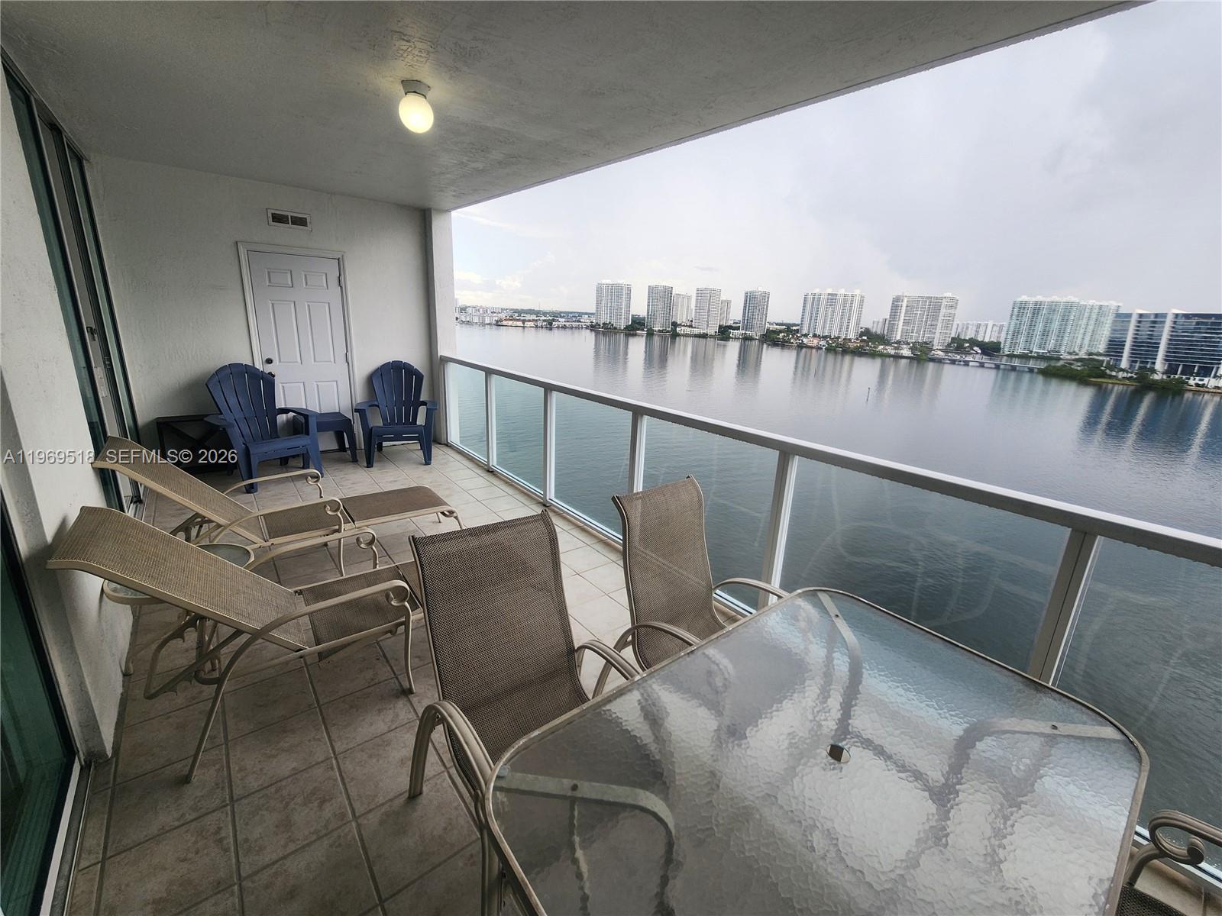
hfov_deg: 106.2
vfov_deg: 89.9
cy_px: 458
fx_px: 459
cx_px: 611
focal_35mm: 13
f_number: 2.2
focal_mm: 2.2
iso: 50
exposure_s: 1/409
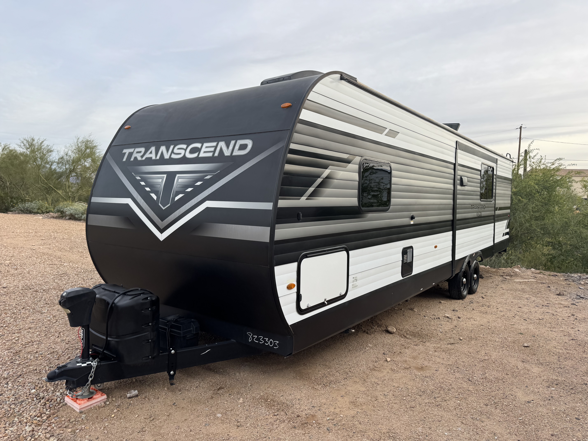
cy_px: 220
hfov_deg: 71.6
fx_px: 408
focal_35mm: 24
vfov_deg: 56.8
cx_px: 294
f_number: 1.78
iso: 80
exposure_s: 1/938
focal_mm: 6.76
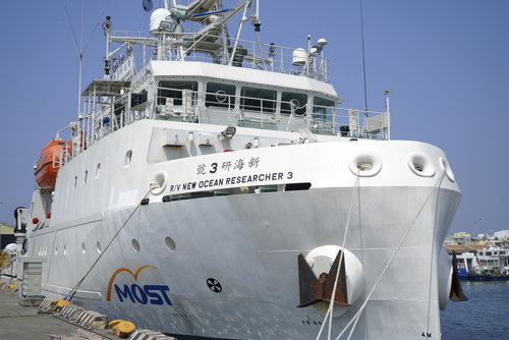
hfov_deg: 46.4
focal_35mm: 42
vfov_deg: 31.9
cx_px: 254
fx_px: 594
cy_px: 170
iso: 100
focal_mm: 42
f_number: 5.6
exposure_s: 1/500
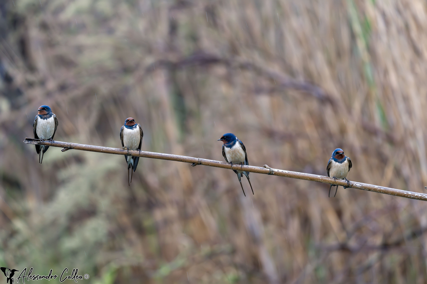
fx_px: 2787
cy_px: 142
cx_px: 214
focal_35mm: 235
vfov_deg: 5.8
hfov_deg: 8.8
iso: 800
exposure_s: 1/160
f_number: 5.6
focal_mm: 235
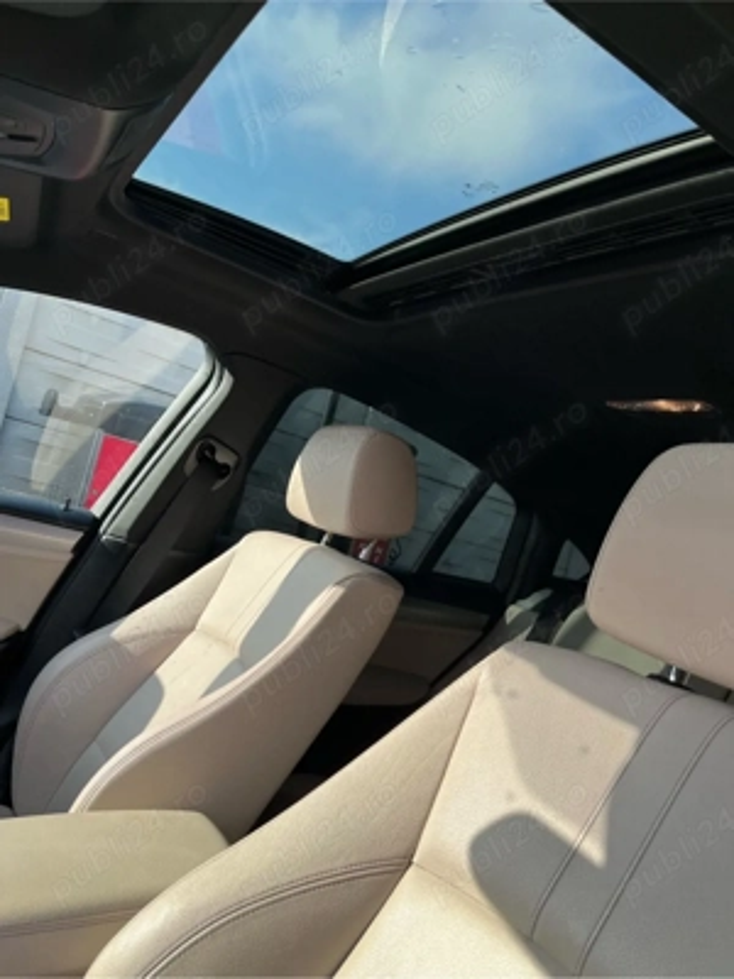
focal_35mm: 26
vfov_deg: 67.3
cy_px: 490
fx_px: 735
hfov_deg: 53.1
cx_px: 367
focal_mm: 5.1
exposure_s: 1/799
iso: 50
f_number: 1.6
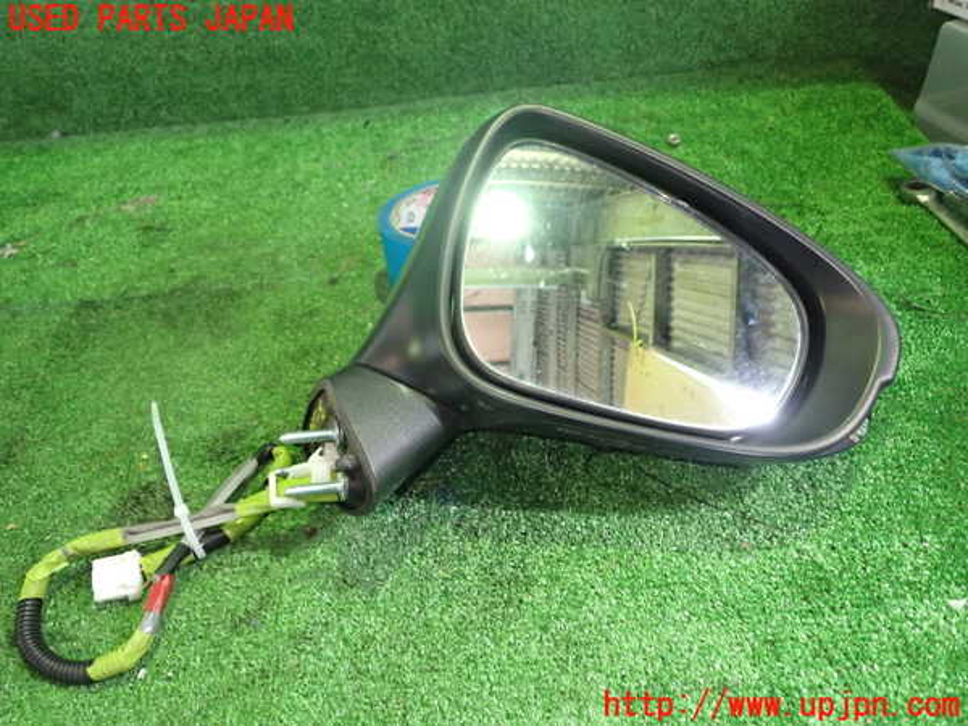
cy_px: 363
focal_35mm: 30
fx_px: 839
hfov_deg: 60.0
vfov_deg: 46.8
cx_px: 484
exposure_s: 1/30
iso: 500
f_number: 2.3
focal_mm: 5.4
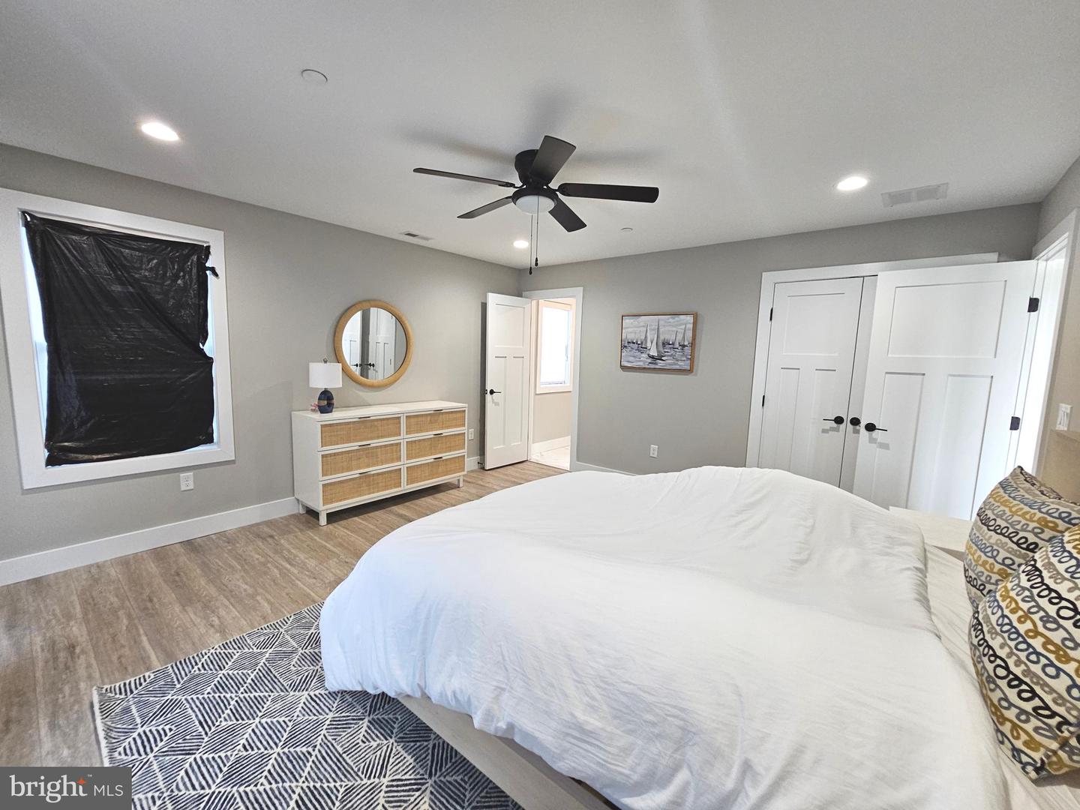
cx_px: 540
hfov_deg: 106.2
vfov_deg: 89.9
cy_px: 405
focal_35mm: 13
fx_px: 406
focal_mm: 2.2
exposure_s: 1/60
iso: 200
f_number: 2.2
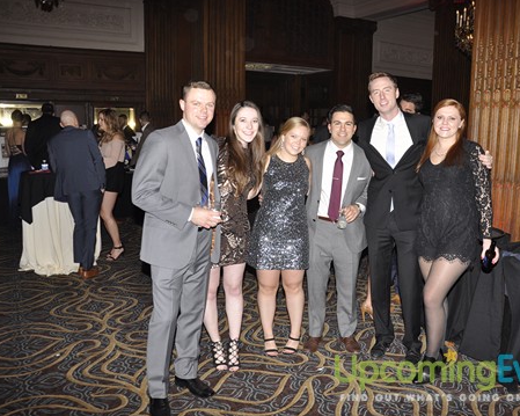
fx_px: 477
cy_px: 208
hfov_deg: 57.0
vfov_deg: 47.1
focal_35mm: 31
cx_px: 294
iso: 400
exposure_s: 1/60
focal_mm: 18
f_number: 5
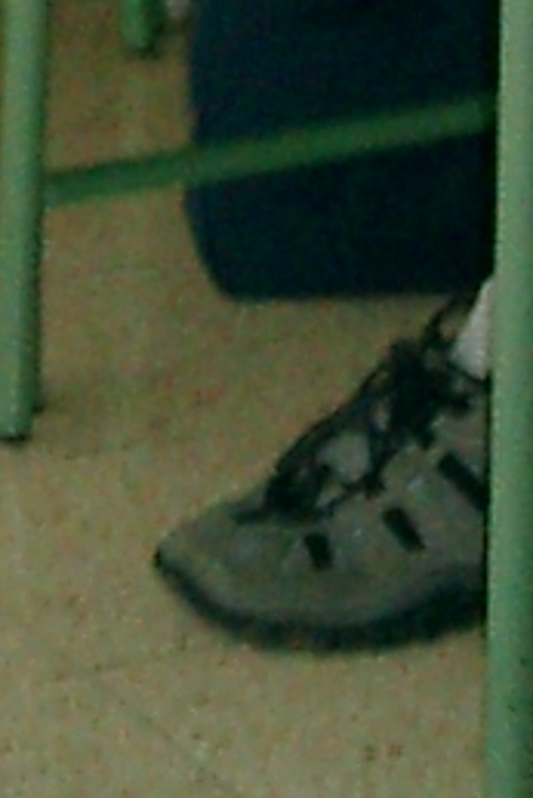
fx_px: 5123
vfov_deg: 8.3
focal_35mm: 231
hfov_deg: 5.9
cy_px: -986
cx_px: 3
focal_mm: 7.5
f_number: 3.2
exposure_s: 1/30
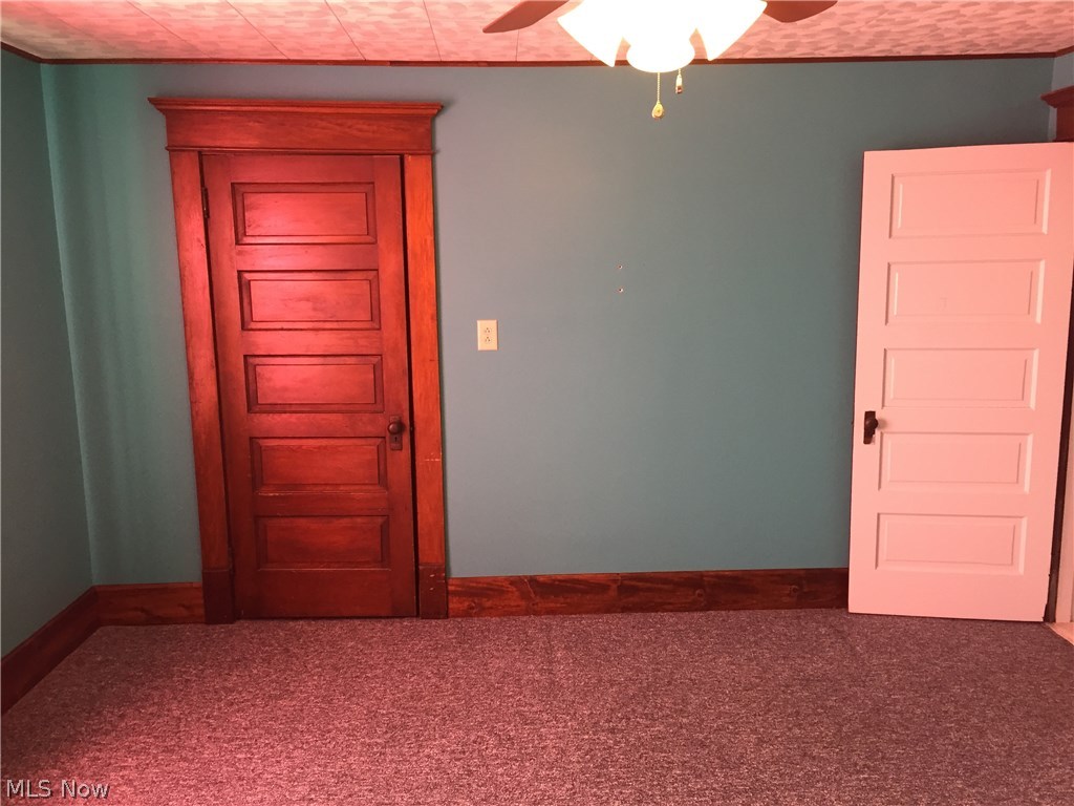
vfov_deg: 48.2
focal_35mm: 29
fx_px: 900
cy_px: 403
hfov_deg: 61.7
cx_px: 537
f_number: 2.2
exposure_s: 1/30
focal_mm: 4.15
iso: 100
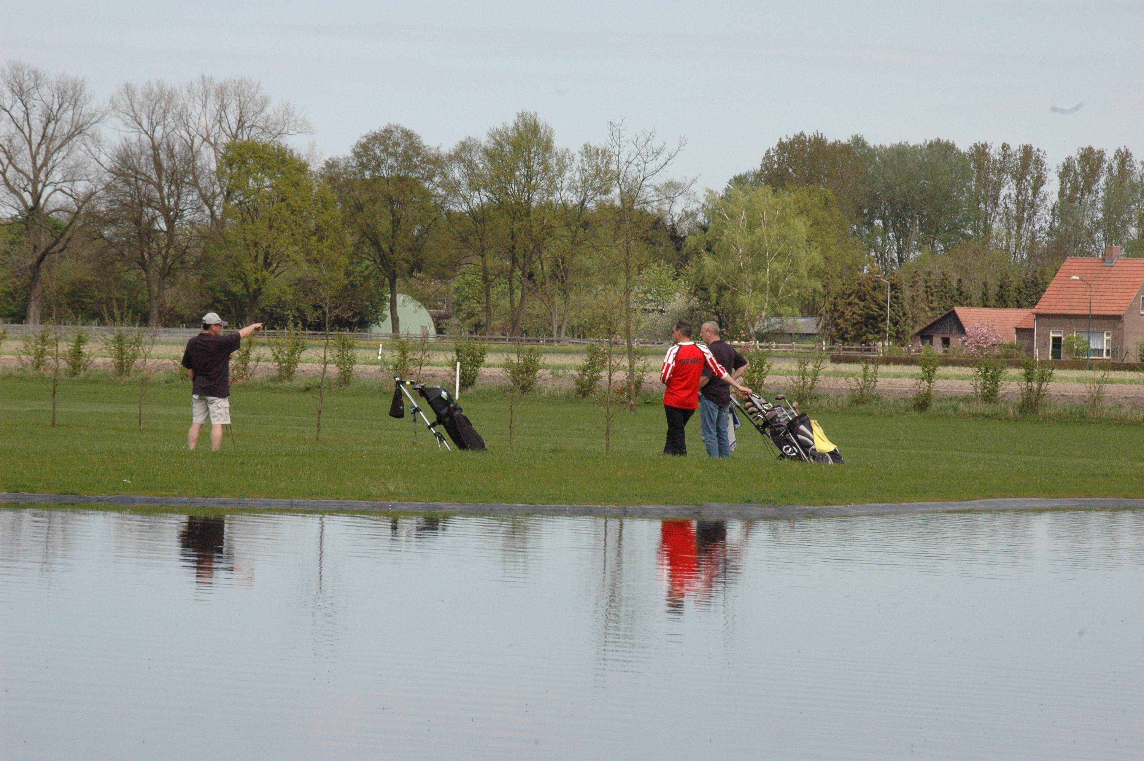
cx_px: 572
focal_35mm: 195
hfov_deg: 10.6
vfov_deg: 7.0
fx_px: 6191
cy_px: 380
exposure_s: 1/800
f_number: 20
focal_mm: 130
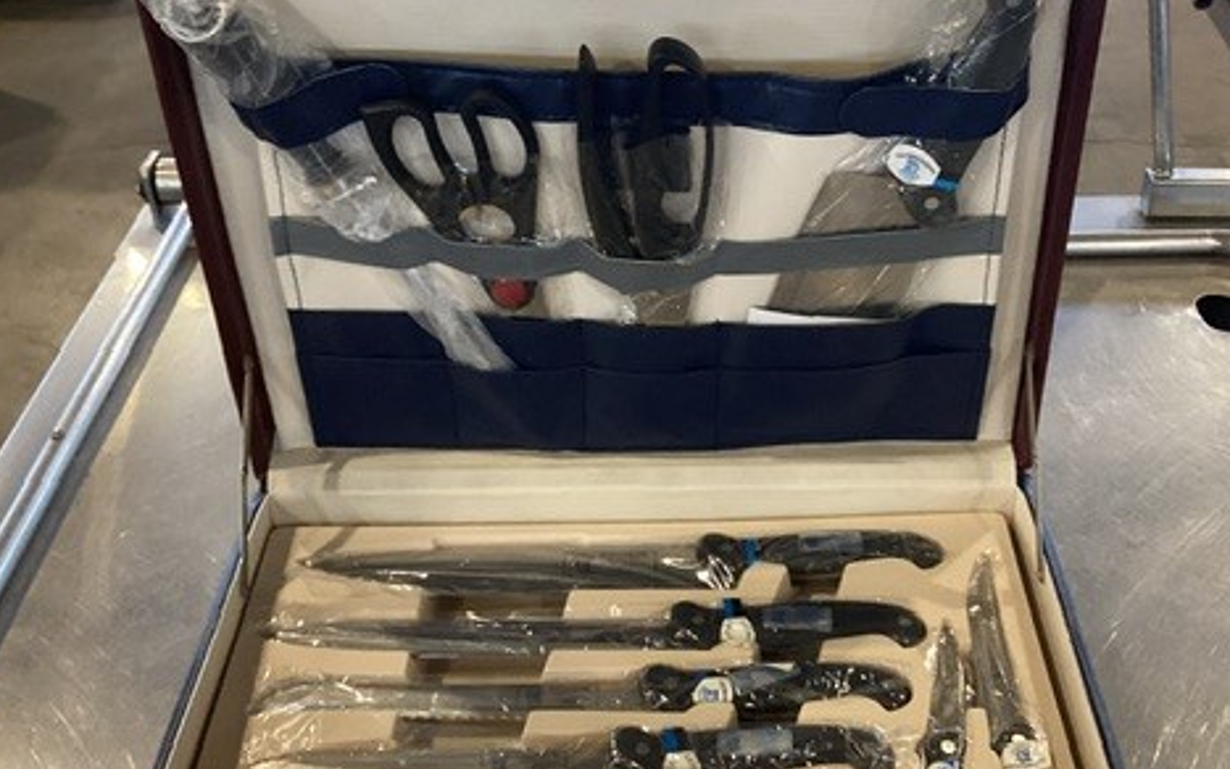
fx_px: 1509
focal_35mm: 45
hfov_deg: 44.2
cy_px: 464
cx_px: 724
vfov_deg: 28.5
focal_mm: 3.3
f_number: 2.4
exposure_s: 1/50
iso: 125
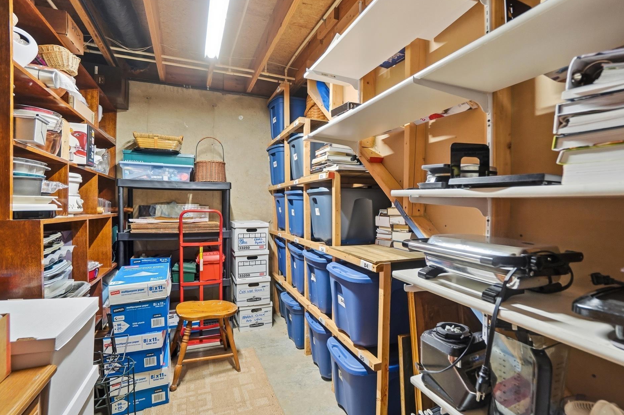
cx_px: 320
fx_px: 277
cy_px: 206
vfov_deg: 73.6
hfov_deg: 96.8
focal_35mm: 16
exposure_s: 1/125
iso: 100
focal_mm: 10
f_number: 4
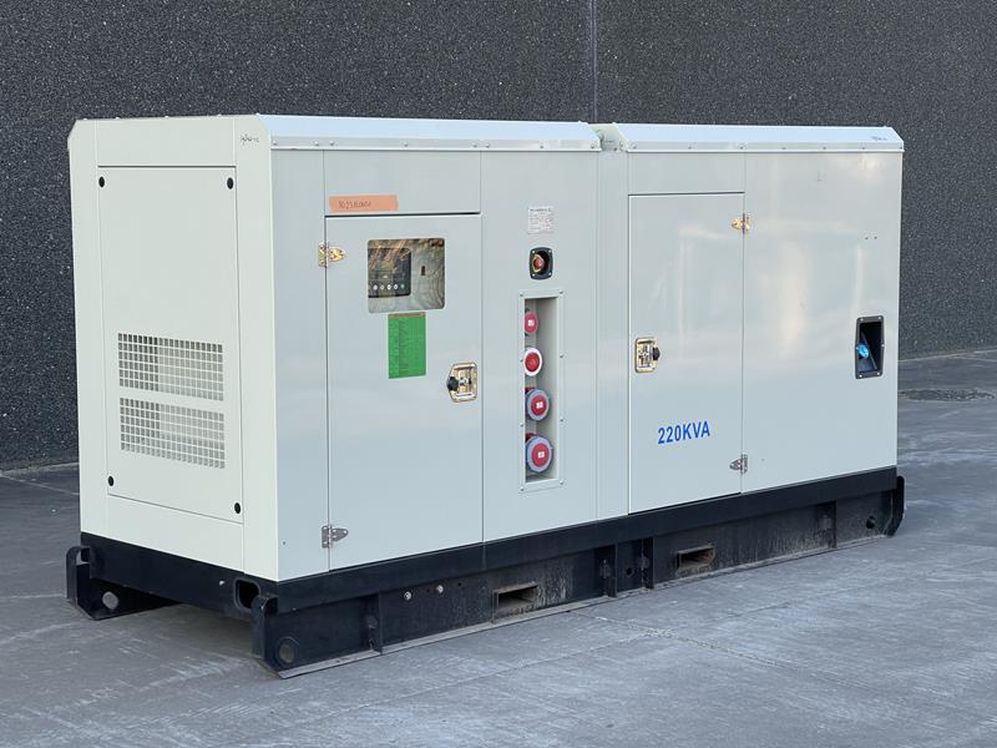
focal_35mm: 64
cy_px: 374
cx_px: 498
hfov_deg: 30.3
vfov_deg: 22.9
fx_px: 1843
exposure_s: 1/147
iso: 20
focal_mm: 7.5
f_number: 2.2
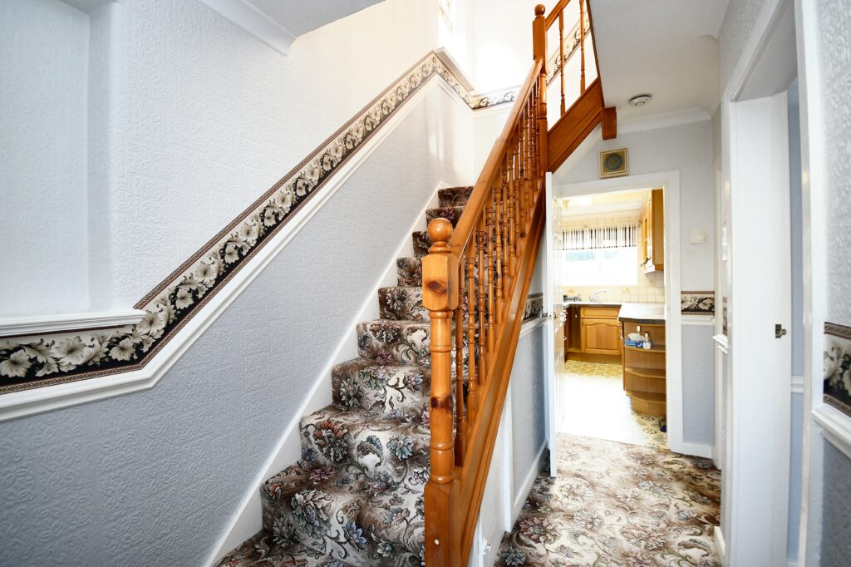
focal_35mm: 15
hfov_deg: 100.4
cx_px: 426
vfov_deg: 77.3
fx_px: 354
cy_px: 284
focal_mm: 10
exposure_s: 1/20
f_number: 4.5
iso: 560
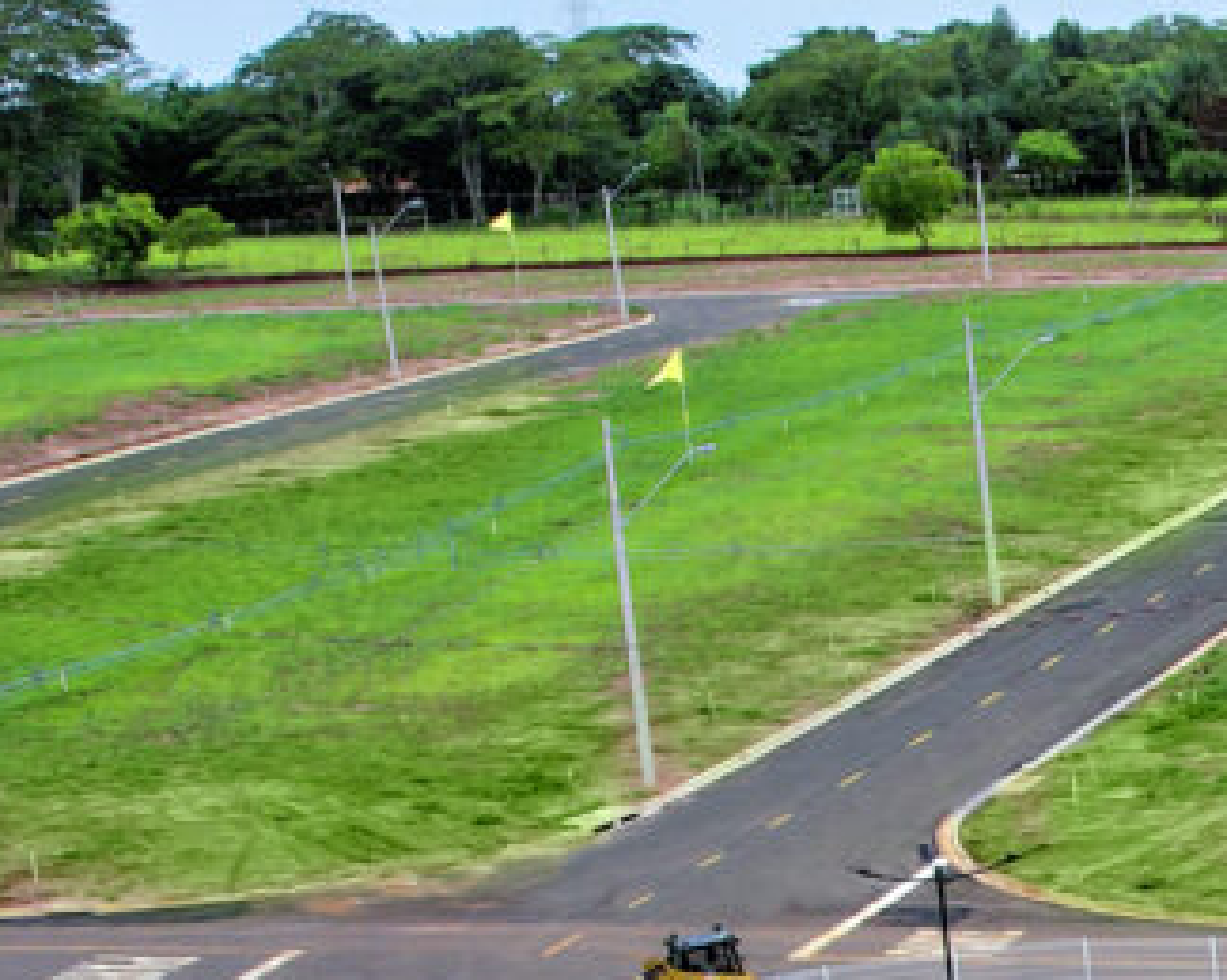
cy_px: 1177
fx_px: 3558
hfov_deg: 17.5
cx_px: 1871
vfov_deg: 15.1
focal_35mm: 98
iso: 130
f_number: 2.8
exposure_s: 1/500
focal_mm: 8.38
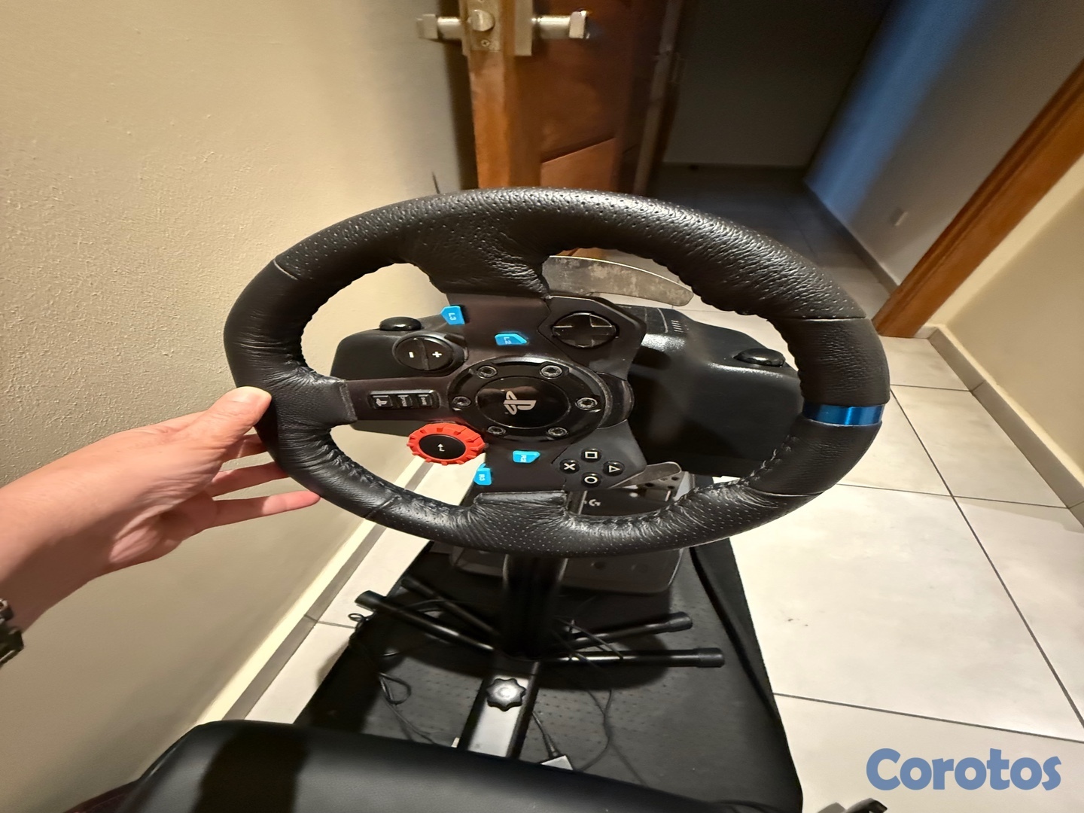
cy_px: 406
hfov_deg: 102.1
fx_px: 438
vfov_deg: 85.7
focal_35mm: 14
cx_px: 542
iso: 1600
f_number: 2.2
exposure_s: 1/40
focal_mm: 2.22
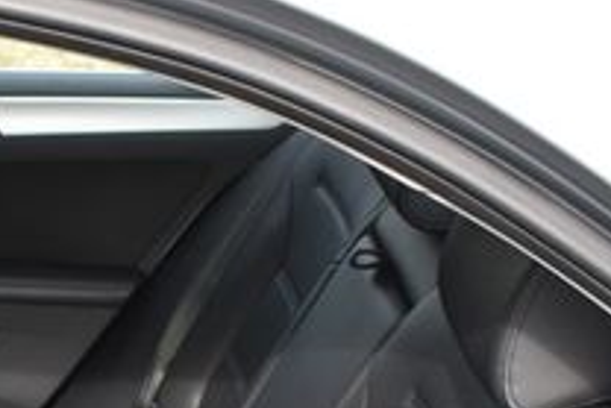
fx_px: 1410
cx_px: 12
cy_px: 556
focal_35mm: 83
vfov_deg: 15.5
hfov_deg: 23.5
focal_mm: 18
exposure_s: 1/250
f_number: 5.6
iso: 360
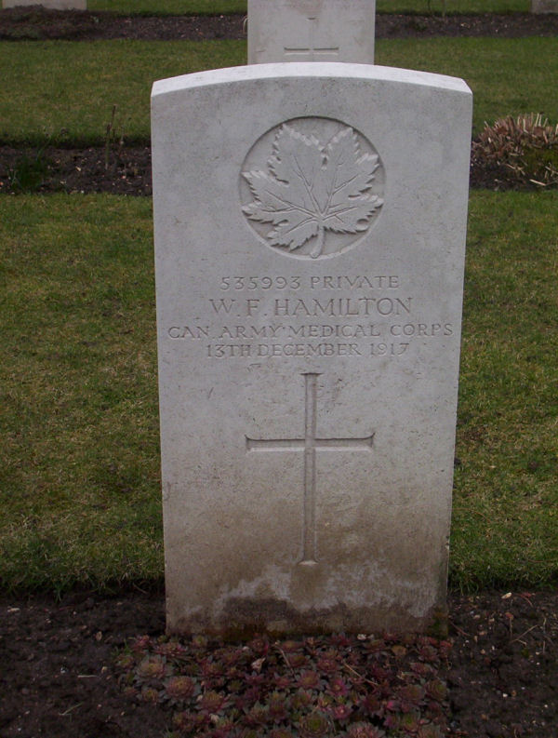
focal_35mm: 81
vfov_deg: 24.0
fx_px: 1731
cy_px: 369
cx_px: 279
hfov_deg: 18.3
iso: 100
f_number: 3.62
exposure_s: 1/373
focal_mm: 10.76
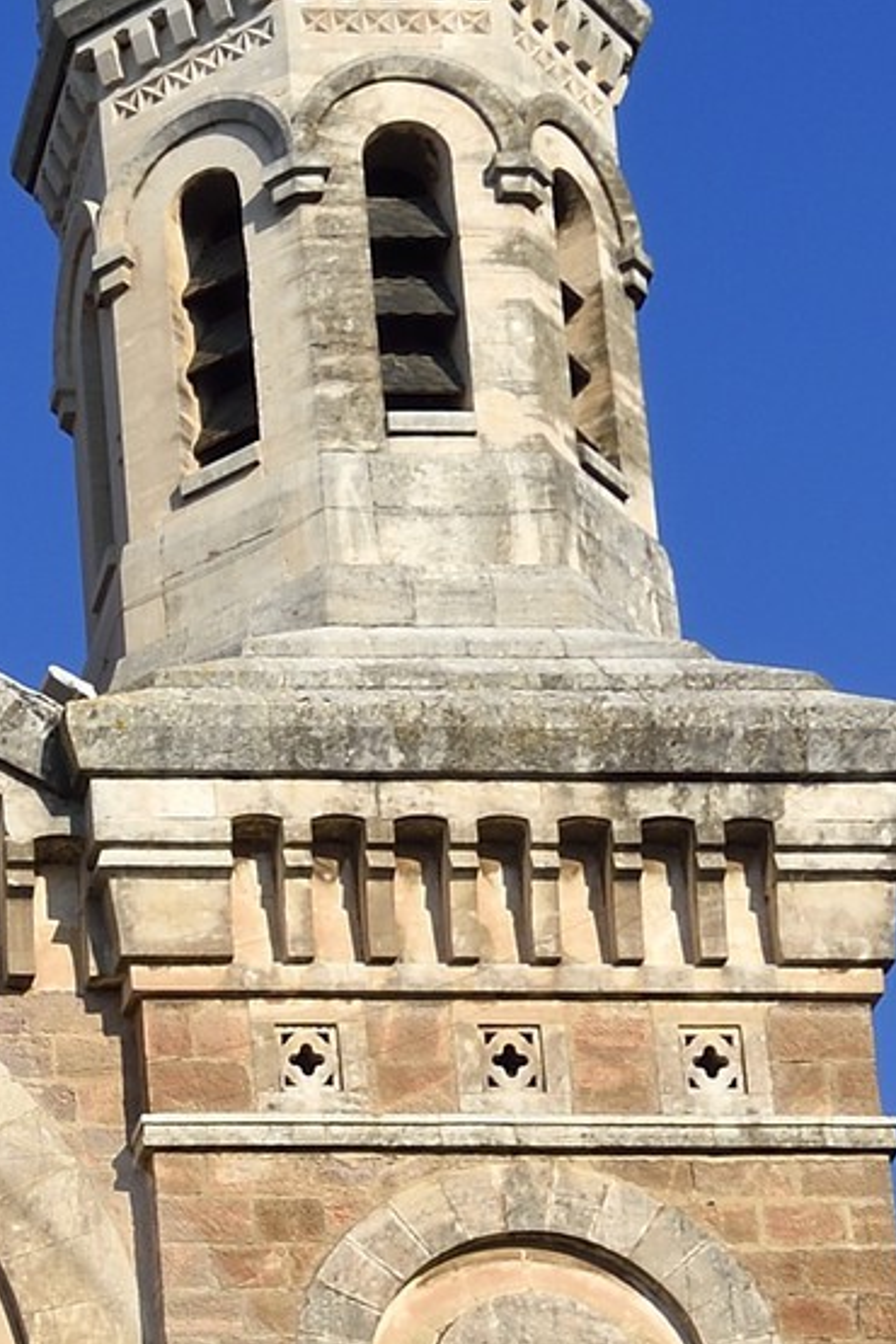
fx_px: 5002
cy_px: 1935
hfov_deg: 9.7
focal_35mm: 134
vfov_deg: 14.4
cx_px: -688
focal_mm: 31
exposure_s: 1/320
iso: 200
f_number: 11
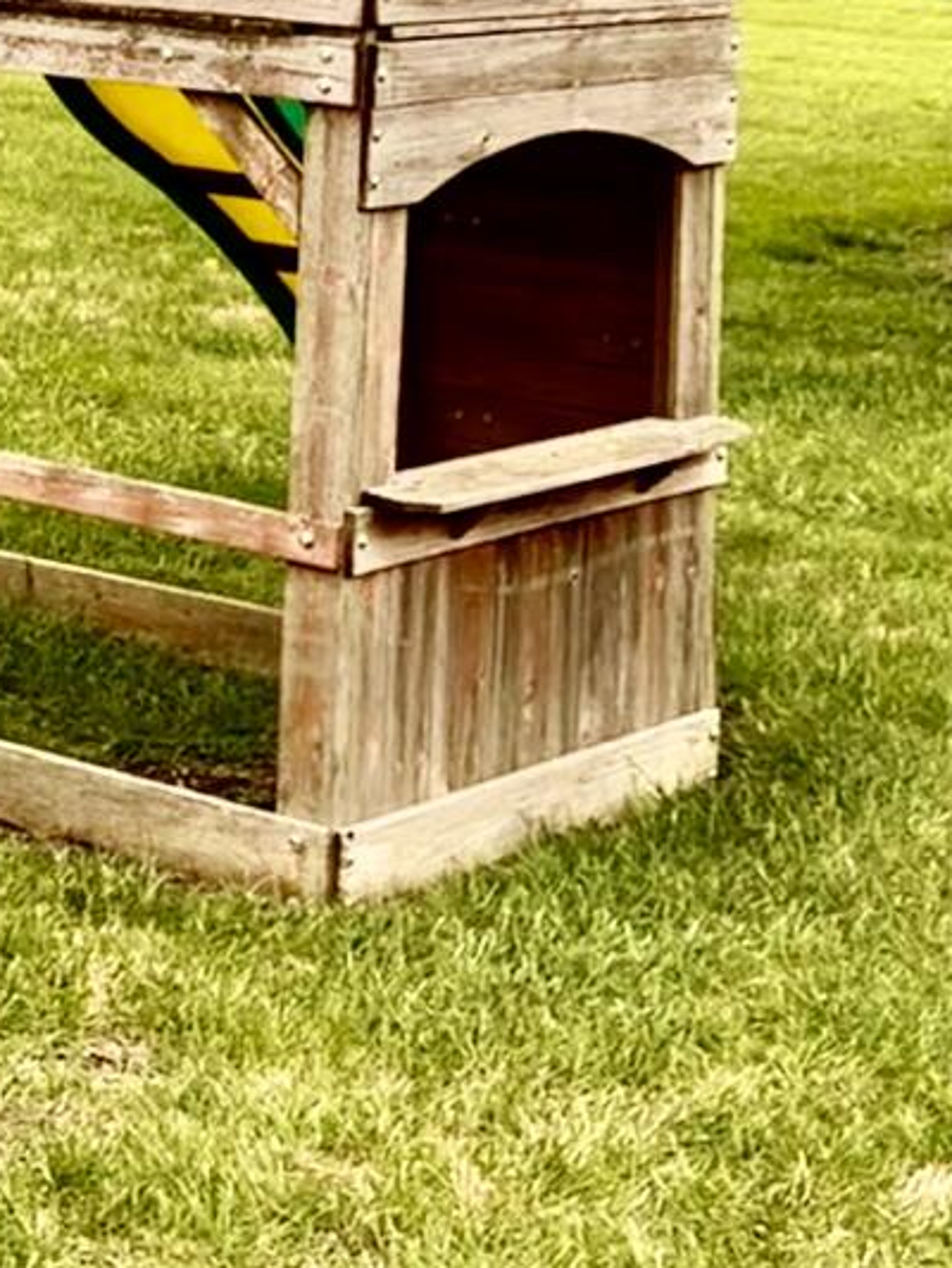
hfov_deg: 15.1
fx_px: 3299
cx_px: -531
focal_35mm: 90
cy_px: 0
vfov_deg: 21.0
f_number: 1.78
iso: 80
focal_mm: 6.76
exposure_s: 1/461
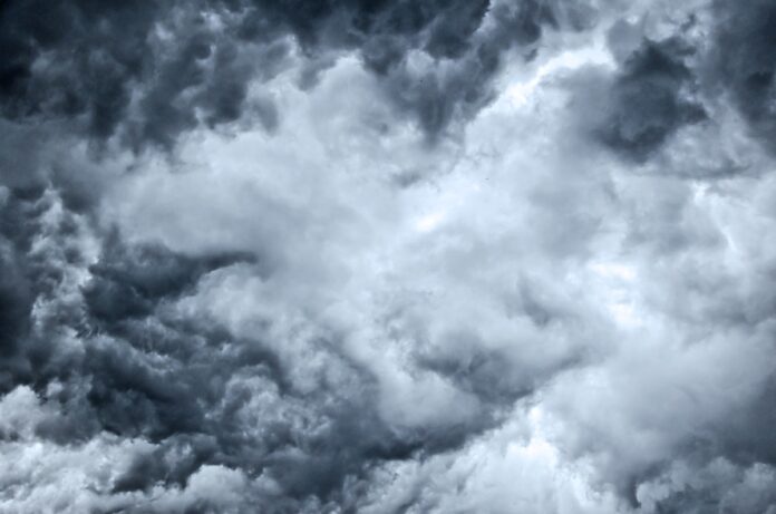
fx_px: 839
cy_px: 257
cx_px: 388
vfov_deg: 34.1
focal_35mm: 39
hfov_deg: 49.6
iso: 640
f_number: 5.6
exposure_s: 1/80
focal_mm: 26
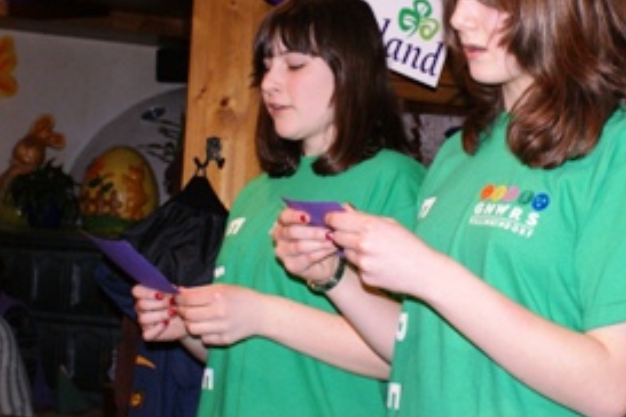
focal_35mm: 69
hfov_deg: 29.2
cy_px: 80
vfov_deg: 19.5
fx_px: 1200
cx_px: 371
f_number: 5.6
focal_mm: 28
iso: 400
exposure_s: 1/60
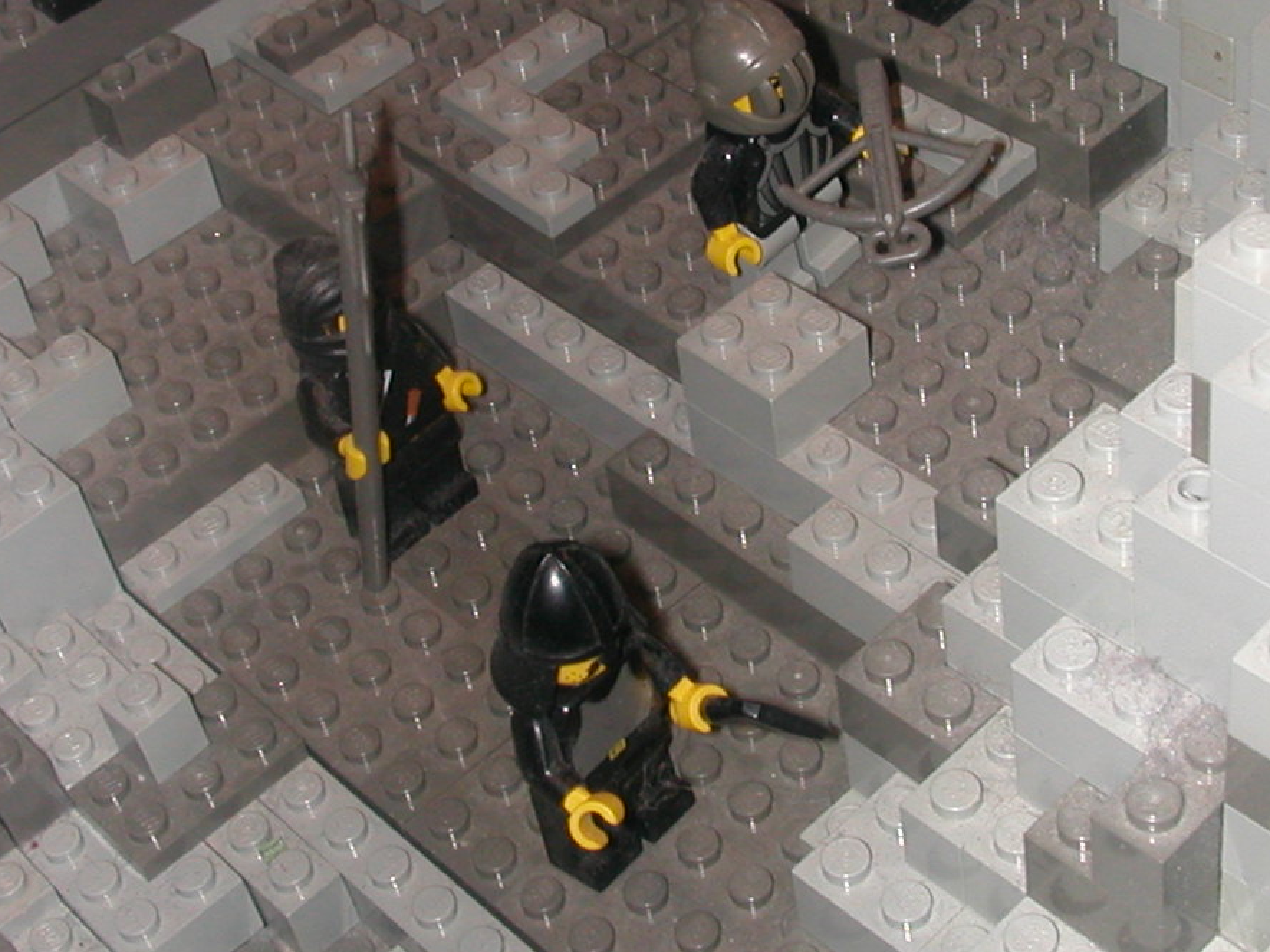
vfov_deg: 21.8
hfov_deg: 29.0
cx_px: 700
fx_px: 2458
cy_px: 310
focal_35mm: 67
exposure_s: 1/59.9
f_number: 4.5
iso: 100
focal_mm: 5.6
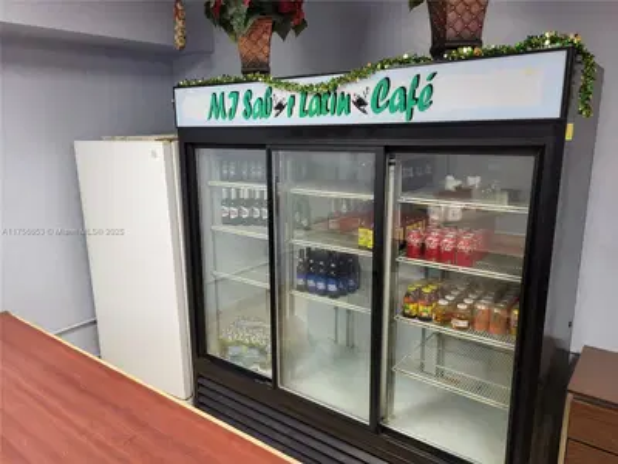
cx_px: 309
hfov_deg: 67.3
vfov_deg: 53.1
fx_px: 464
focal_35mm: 26
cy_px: 232
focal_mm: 5.4
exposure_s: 1/40
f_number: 1.8
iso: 200
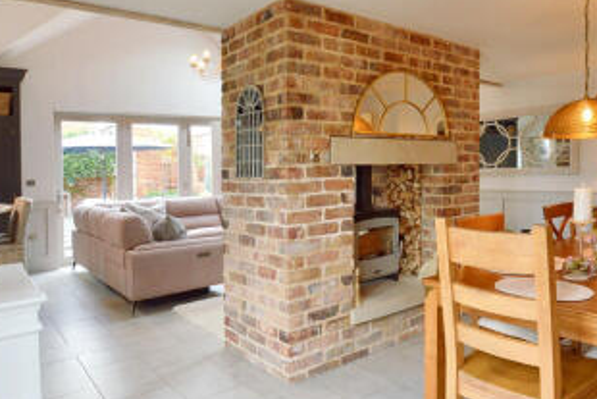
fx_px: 382
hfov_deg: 74.4
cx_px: 383
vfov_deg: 53.5
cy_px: 282
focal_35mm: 23
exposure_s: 1/15
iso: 400
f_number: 10
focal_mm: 10
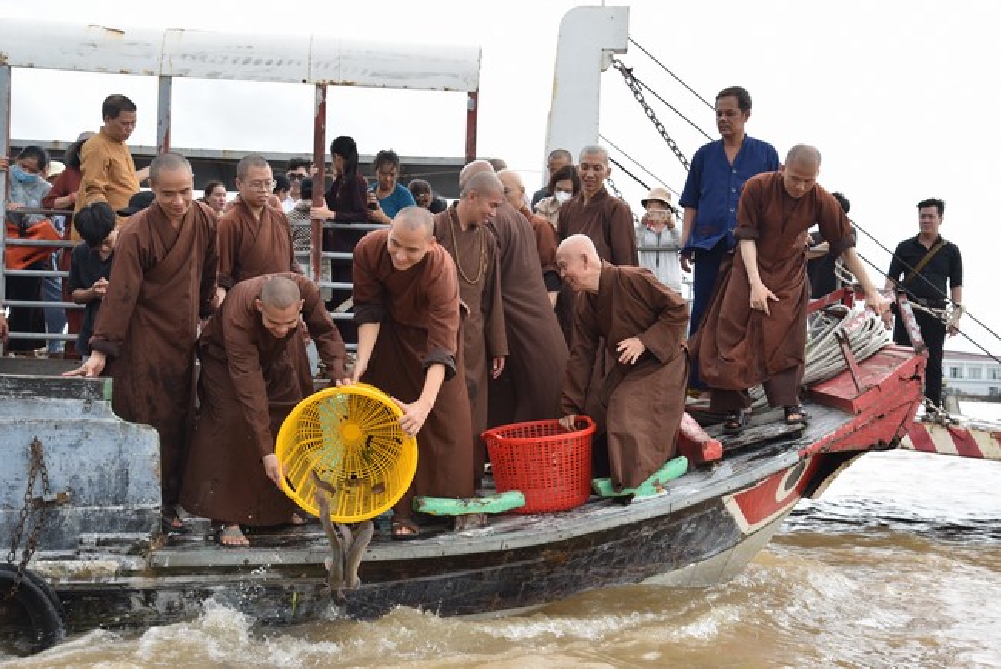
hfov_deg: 36.2
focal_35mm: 55
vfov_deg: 24.6
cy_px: 334
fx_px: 1530
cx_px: 500
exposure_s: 1/250
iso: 400
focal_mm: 55
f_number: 8
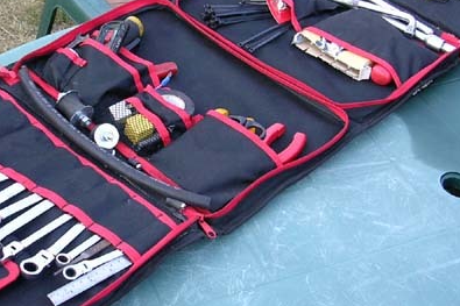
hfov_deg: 31.3
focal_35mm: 64
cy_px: 114
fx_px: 817
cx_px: 185
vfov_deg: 21.2
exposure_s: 1/55.4
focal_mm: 5.8
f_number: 2.8
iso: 50
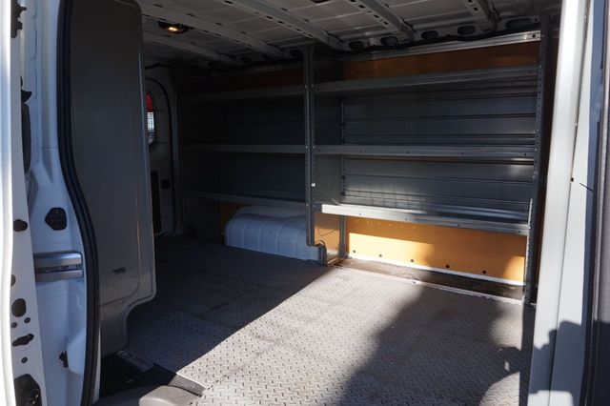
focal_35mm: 24
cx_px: 305
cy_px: 203
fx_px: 406
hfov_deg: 73.8
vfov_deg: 53.1
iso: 100
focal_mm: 16
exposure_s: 1/100
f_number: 8
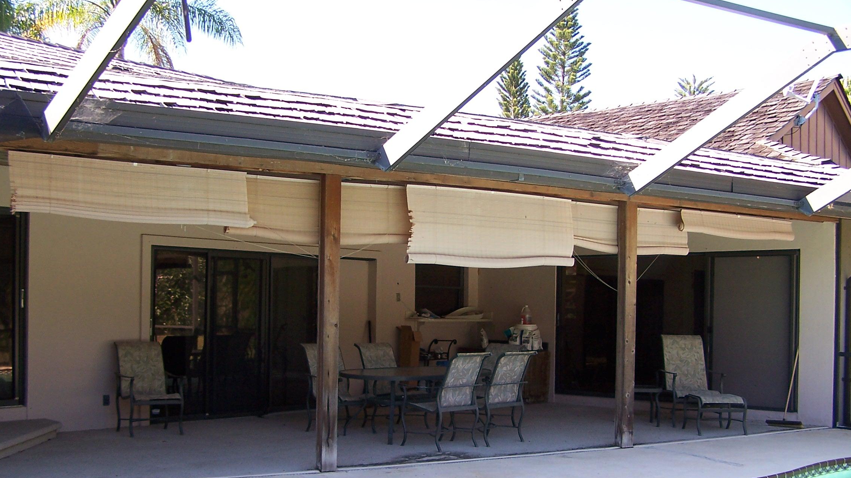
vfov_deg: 28.2
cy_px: 296
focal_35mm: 42
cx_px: 422
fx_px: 948
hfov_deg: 48.4
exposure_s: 1/180
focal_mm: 6.3
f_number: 2.8
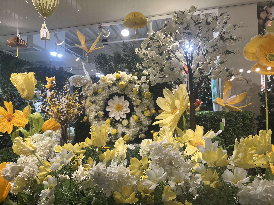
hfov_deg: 67.3
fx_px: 206
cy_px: 102
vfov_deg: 53.1
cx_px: 137
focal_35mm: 26
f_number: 1.5
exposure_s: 1/120
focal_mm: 5.7
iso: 100
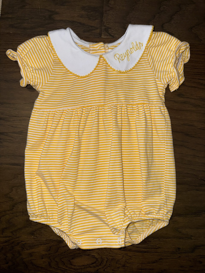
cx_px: 102
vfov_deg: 71.6
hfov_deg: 56.8
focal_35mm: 24
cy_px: 136
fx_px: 190
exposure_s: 1/79
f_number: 1.78
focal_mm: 6.76
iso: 50
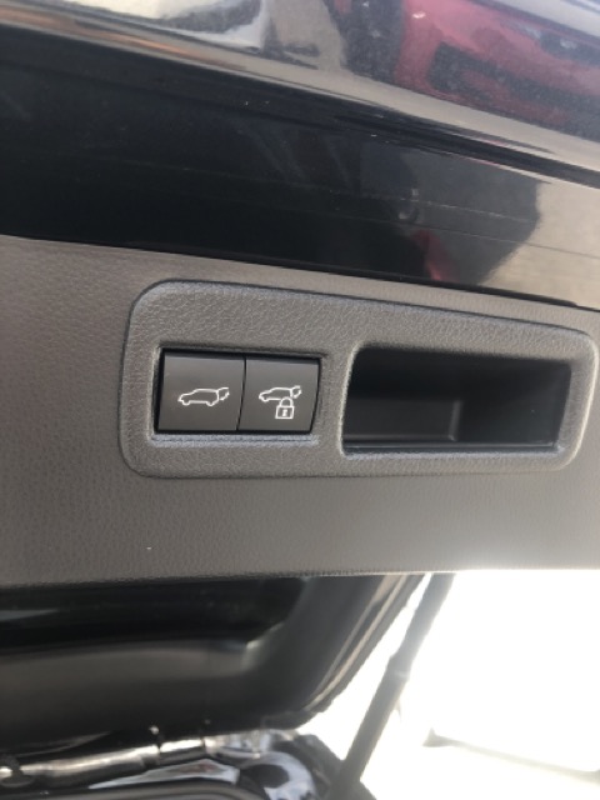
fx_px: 647
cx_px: 300
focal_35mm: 28
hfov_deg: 49.7
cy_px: 400
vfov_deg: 63.4
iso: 32
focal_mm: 3.99
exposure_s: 1/120
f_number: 1.8
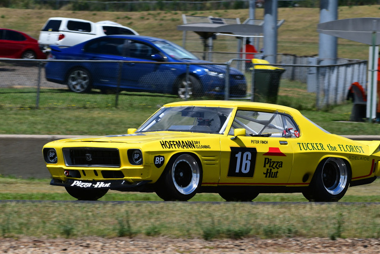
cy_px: 121
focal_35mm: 340
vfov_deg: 4.0
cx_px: 175
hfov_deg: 6.1
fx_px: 3589
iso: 200
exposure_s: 1/640
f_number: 10
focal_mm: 200
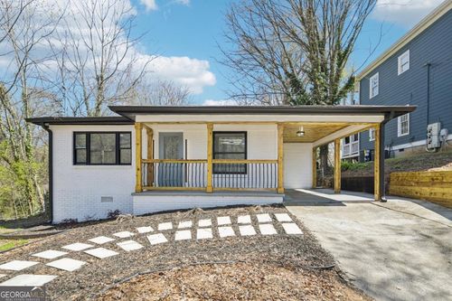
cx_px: 226
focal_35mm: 18
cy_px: 150
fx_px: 226
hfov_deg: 90.0
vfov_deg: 67.3
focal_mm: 18
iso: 100
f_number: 8
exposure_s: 1/125
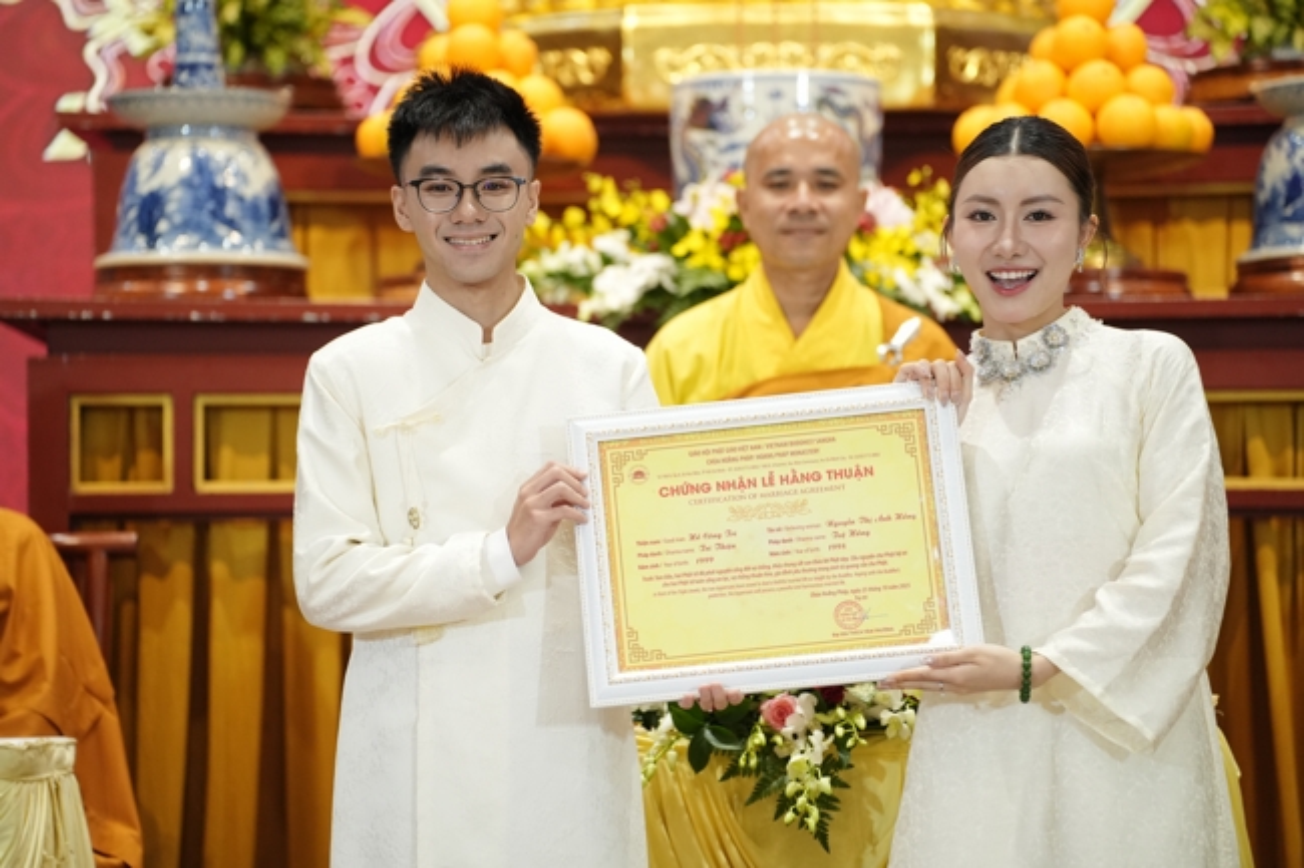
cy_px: 434
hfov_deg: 13.7
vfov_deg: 9.1
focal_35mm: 150
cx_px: 652
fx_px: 5432
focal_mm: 150
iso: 3200
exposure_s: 1/320
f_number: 2.8
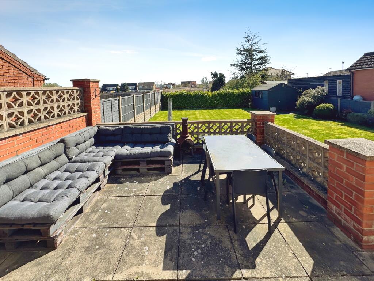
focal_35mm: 14
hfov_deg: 102.0
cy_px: 140
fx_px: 151
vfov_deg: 85.7
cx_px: 187
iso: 50
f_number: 2.2
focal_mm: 2.22
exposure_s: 1/1473
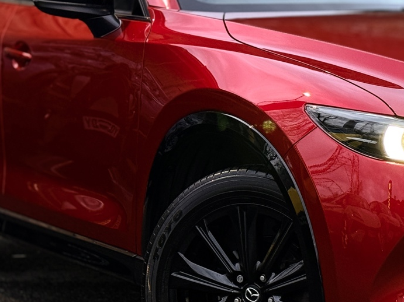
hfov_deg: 15.6
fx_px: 1459
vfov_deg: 11.9
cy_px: 134
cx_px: 344
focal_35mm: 125
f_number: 1.78
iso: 125
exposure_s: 1/50
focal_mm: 6.76
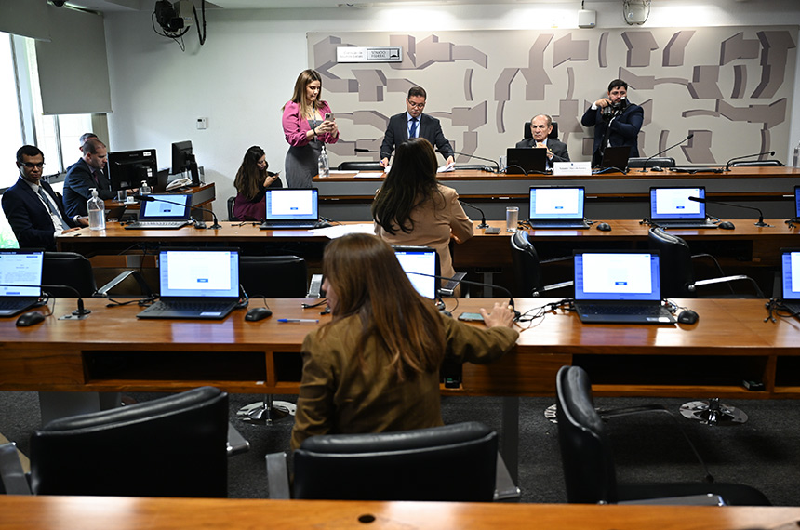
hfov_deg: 55.9
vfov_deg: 38.7
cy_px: 265
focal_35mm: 34
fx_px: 754
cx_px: 400
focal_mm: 34
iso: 1250
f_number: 3.5
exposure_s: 1/100
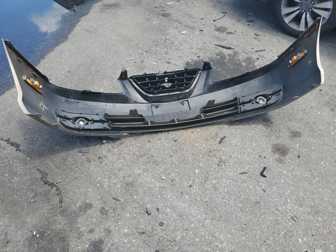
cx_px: 168
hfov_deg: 67.3
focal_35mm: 26
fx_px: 252
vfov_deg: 53.1
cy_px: 126
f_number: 1.5
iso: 50
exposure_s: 1/909
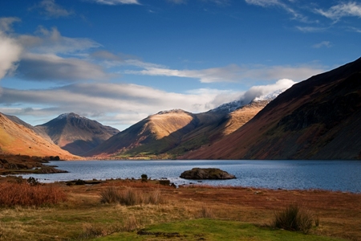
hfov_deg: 49.6
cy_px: 120
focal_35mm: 39
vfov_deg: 34.2
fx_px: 391
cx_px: 180
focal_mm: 26
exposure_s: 1/20
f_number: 11
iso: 100
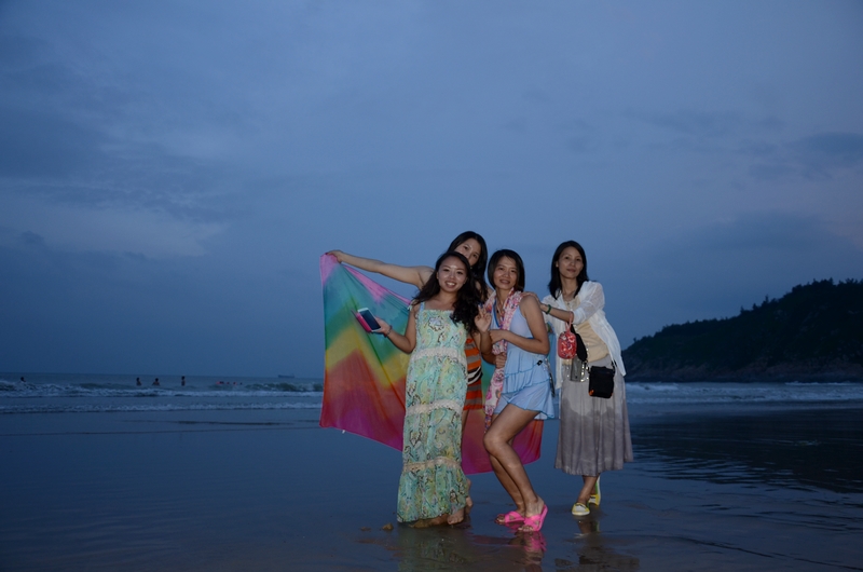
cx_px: 432
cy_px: 286
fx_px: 754
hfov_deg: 59.6
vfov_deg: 41.5
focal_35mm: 32
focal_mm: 21
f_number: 3.8
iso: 250
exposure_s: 1/40
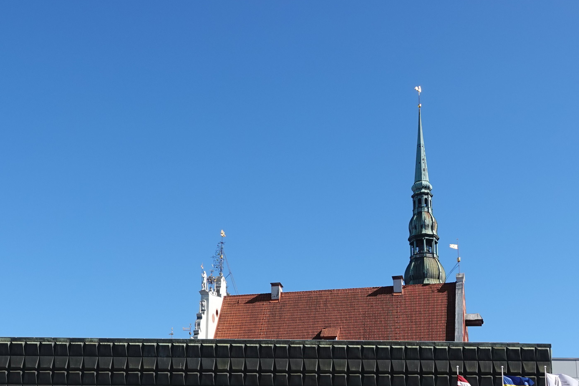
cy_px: 369
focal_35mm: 47
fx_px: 756
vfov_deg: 27.3
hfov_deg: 41.9
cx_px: 288
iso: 100
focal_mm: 8.8
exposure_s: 1/640
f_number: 4
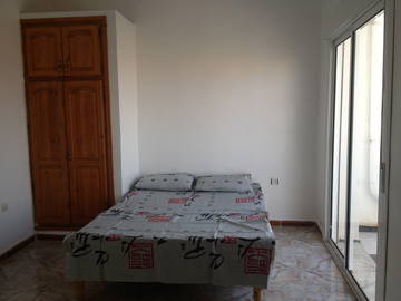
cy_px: 150
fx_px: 405
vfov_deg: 40.7
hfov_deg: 52.6
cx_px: 200
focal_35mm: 35
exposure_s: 1/128
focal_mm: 4.28
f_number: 2.4
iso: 50
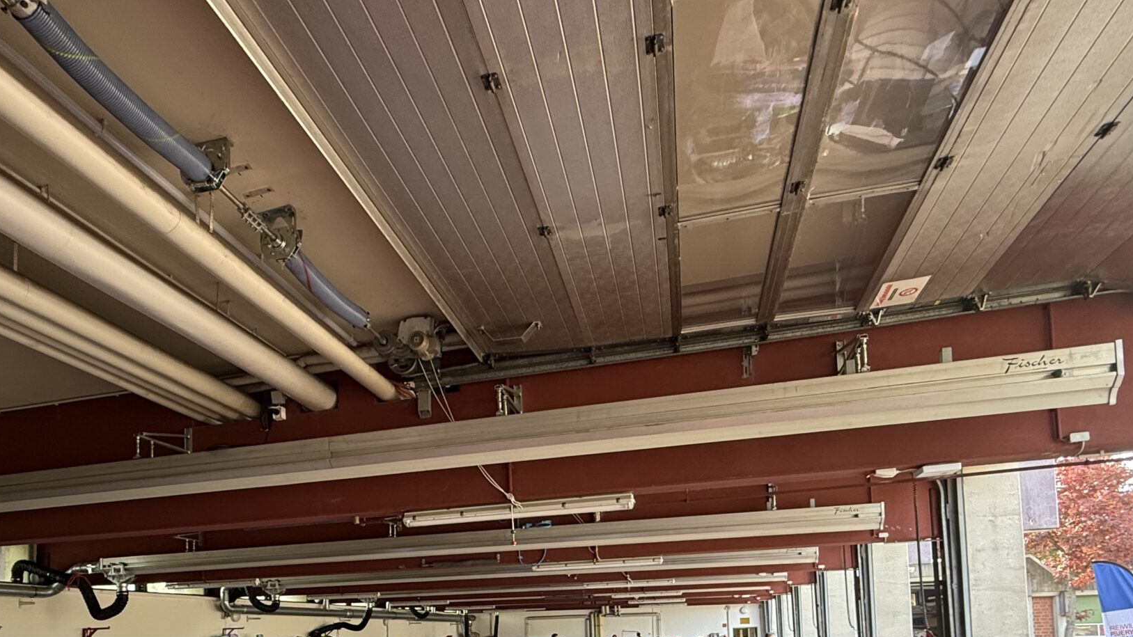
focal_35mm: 24
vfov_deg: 42.7
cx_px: 482
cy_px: 601
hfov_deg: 75.8
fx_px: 721
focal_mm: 2.22
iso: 200
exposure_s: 1/99
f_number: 2.2
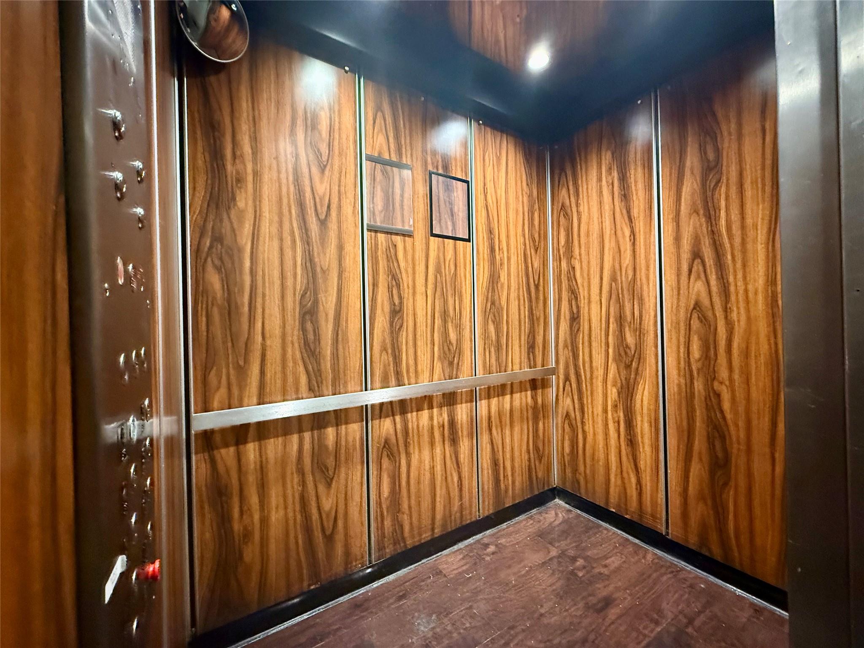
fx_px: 349
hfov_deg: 102.1
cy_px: 324
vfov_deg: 85.7
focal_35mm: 14
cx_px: 432
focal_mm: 2.22
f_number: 2.2
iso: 1000
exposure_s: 1/40
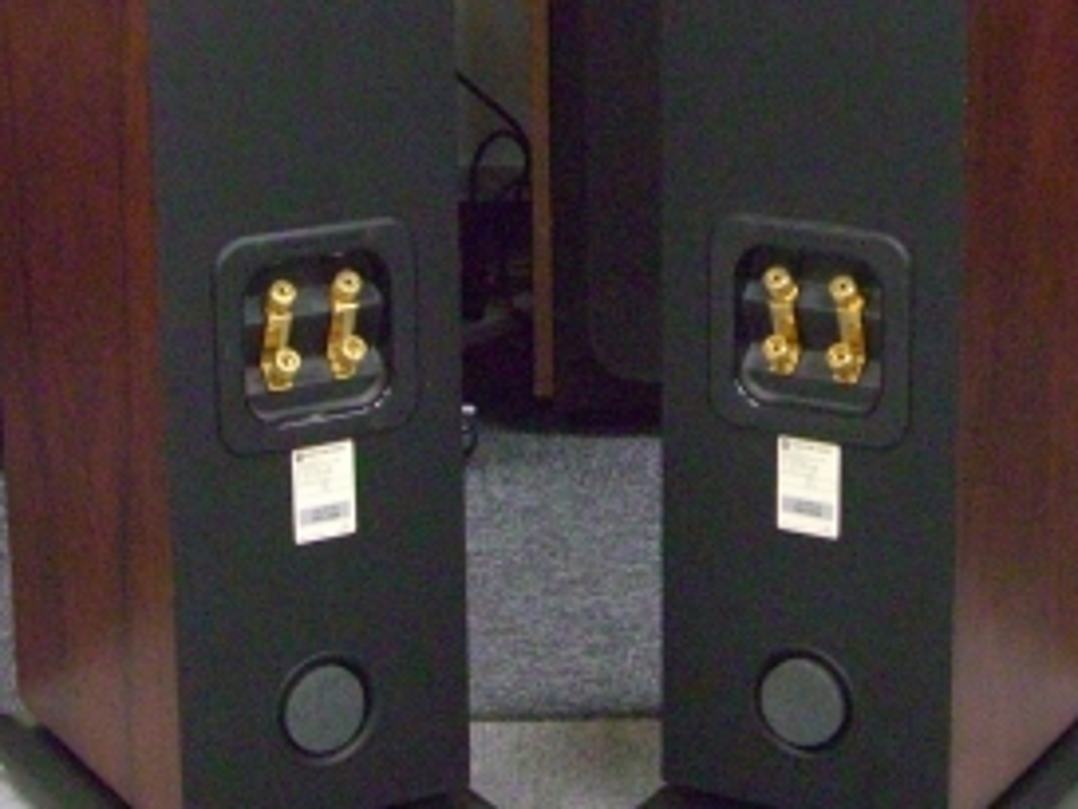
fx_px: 2773
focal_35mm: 89
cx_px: 577
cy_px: 71
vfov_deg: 16.4
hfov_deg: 22.0
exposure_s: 1/30
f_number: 2.8
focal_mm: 7.9
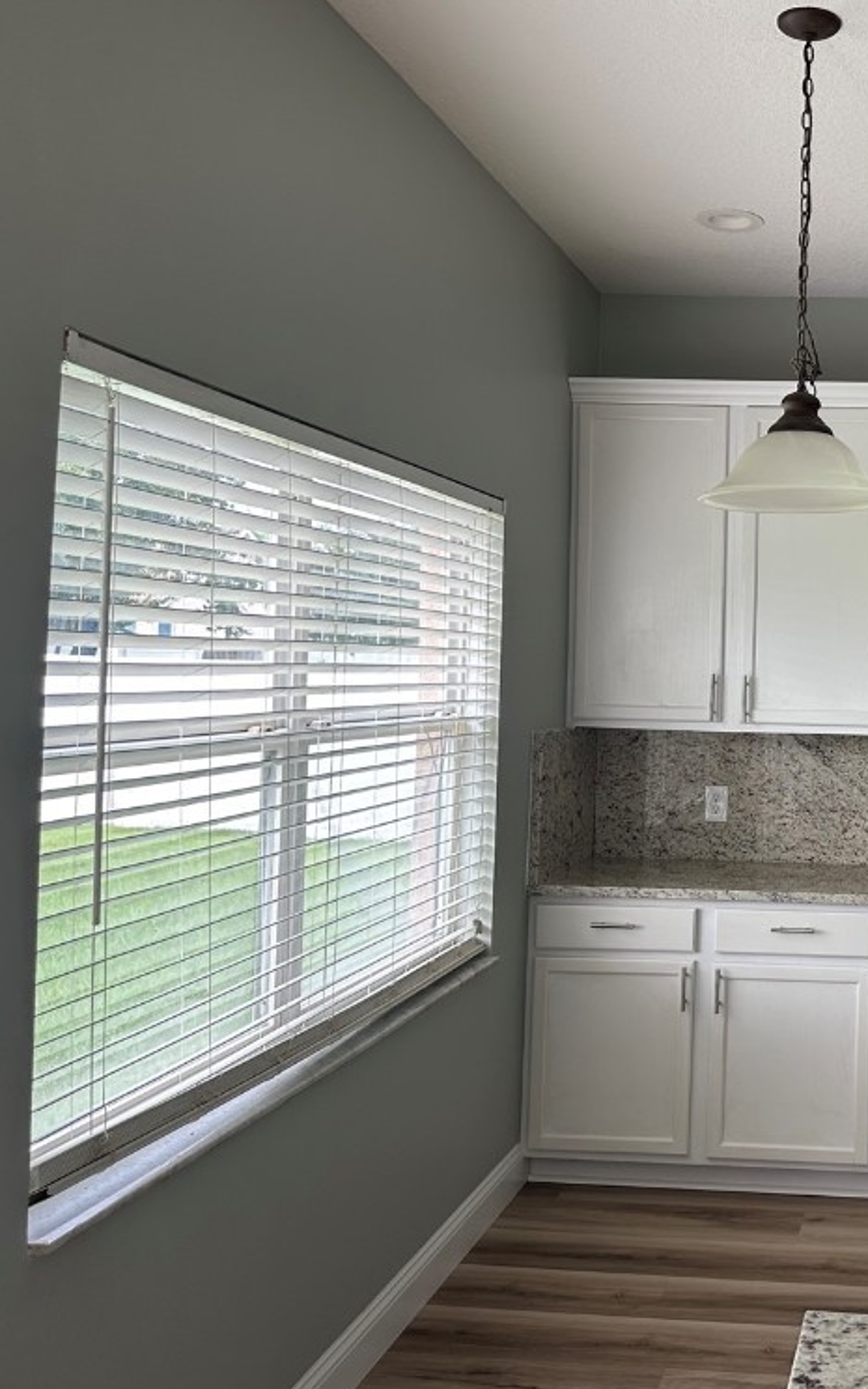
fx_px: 1325
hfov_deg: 33.5
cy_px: 681
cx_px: 849
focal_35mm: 35
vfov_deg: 55.3
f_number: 1.78
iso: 80
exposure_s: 1/214
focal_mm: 6.86
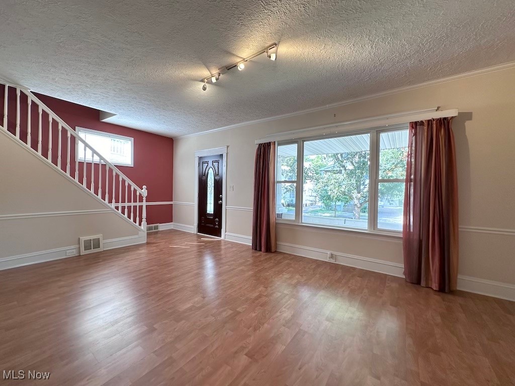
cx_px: 258
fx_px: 208
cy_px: 193
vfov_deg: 85.7
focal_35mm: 14
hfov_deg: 102.1
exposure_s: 1/120
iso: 200
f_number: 2.2
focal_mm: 2.22
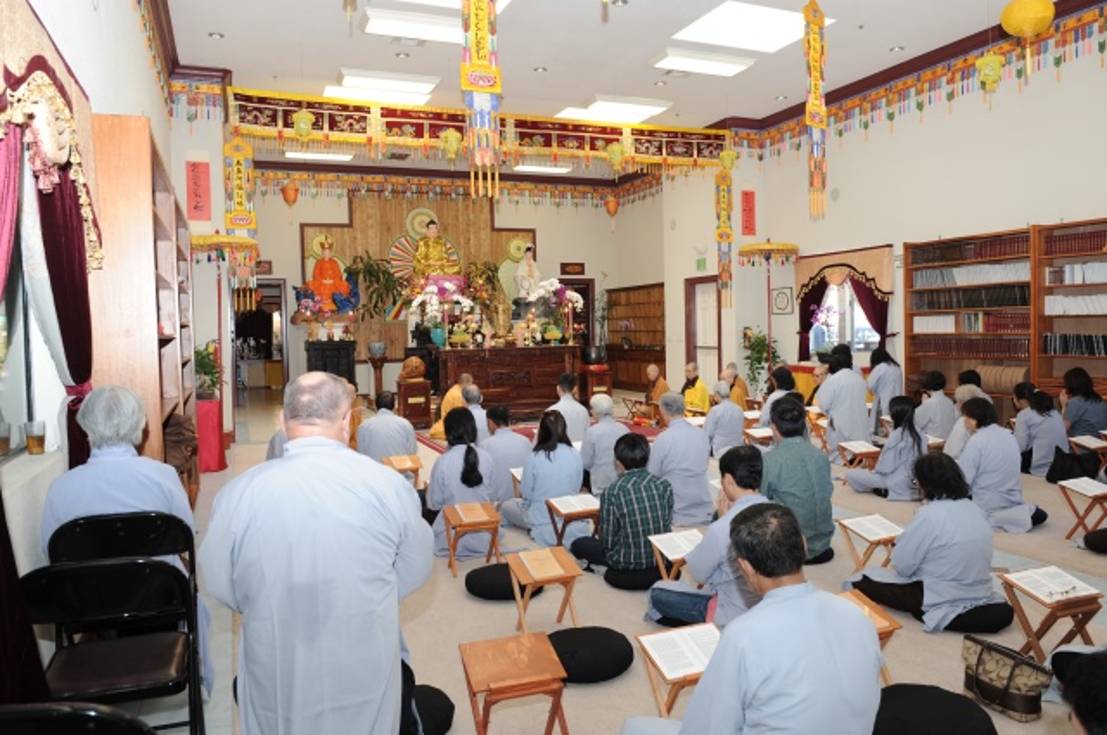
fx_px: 798
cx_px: 554
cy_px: 368
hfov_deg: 69.5
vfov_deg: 49.4
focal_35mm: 26
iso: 400
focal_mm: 26
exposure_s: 1/40
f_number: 5.6
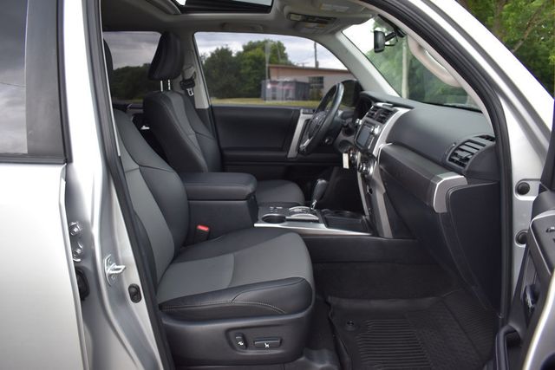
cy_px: 185
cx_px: 278
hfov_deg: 67.4
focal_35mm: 27
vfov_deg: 48.0
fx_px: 416
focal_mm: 18
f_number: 3.5
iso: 400
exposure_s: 1/250
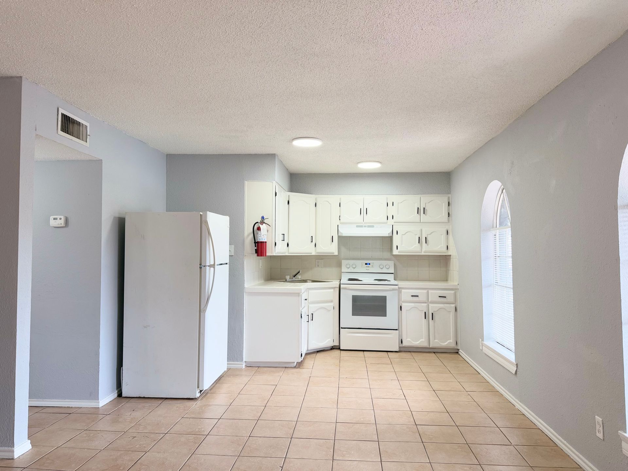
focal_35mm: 24
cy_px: 236
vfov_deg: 56.8
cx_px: 314
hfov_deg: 71.6
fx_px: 435
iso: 100
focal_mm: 6.76
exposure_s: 1/162
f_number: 1.78
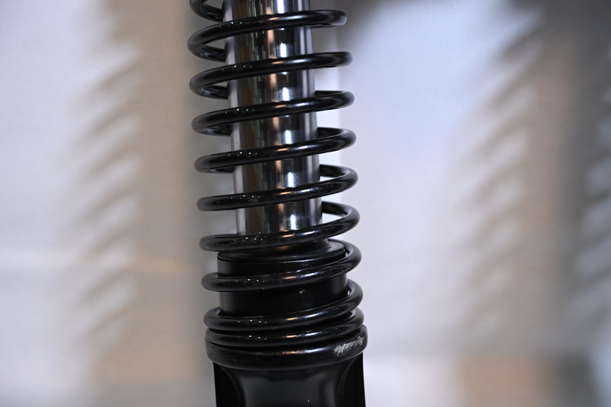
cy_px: 204
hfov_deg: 38.2
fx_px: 882
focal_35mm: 52
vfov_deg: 26.0
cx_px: 306
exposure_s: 1/125
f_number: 4
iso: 1000
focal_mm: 52
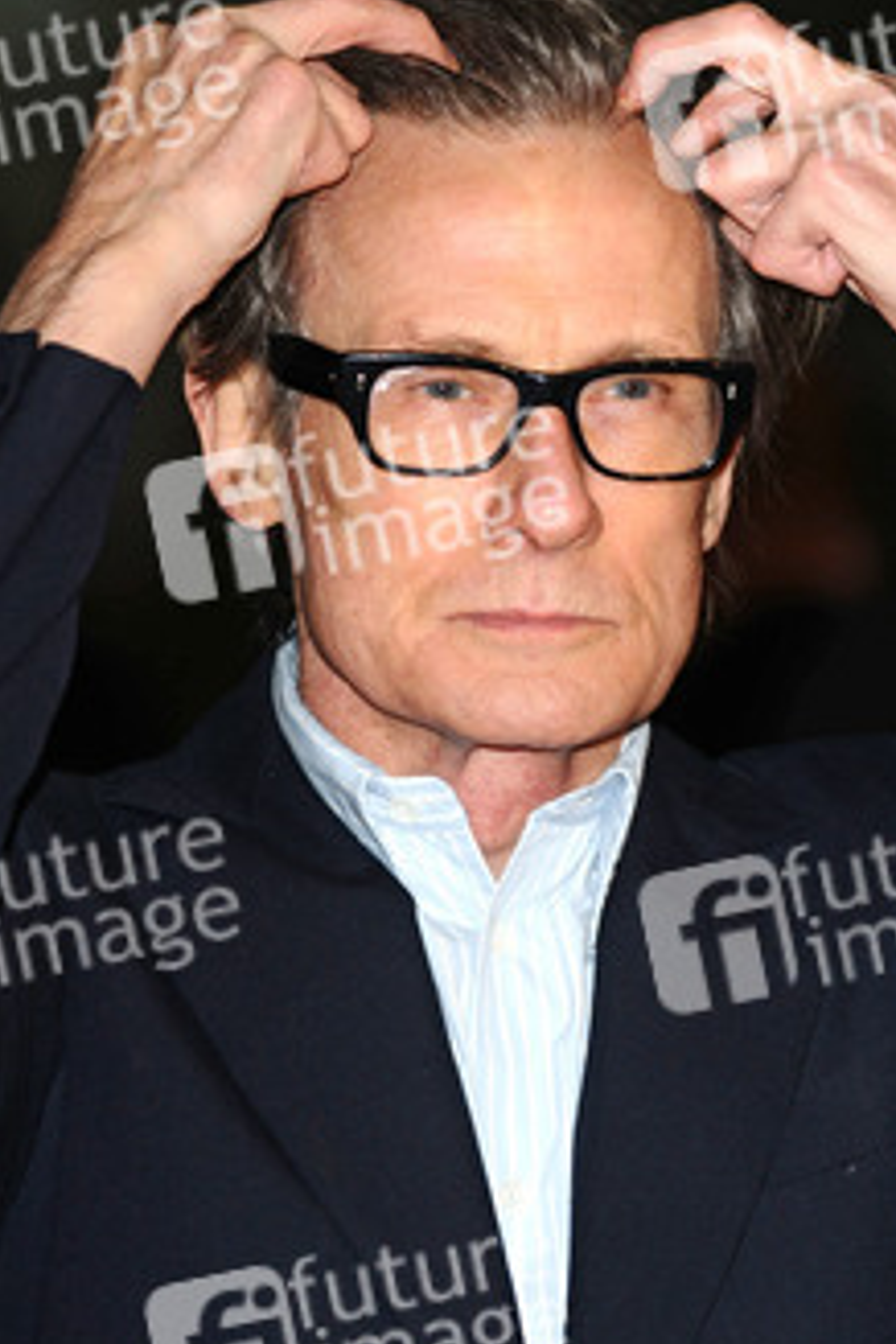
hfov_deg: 4.0
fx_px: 12678
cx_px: 479
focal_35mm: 340
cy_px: 711
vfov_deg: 6.1
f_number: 4.5
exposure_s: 1/200
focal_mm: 185
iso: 320
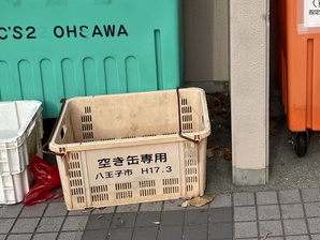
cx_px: 256
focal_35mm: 61
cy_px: 24
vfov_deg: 23.4
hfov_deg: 30.9
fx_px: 564
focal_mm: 4.2
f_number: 1.6
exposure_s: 1/1435
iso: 50
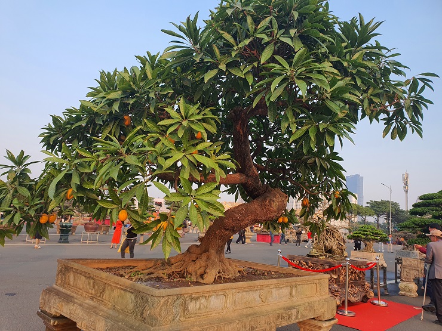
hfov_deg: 67.3
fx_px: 332
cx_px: 221
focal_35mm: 26
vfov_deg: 53.1
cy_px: 166
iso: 50
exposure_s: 1/299
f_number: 2.4
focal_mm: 4.3
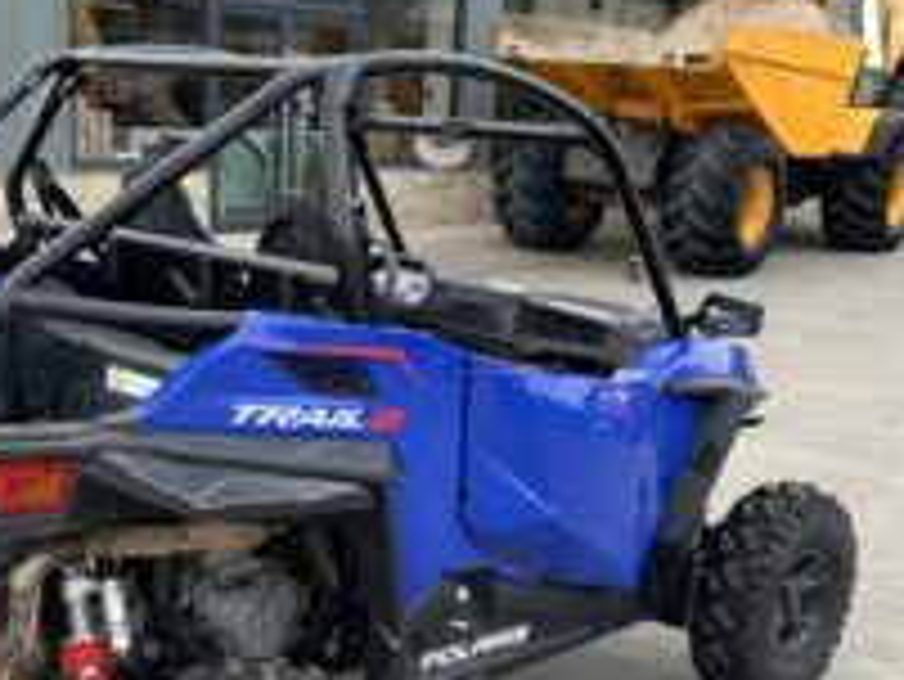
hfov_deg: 36.7
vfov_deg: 27.7
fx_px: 1359
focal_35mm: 52
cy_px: 509
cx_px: 387
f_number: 1.8
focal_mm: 3
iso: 50
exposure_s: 1/122
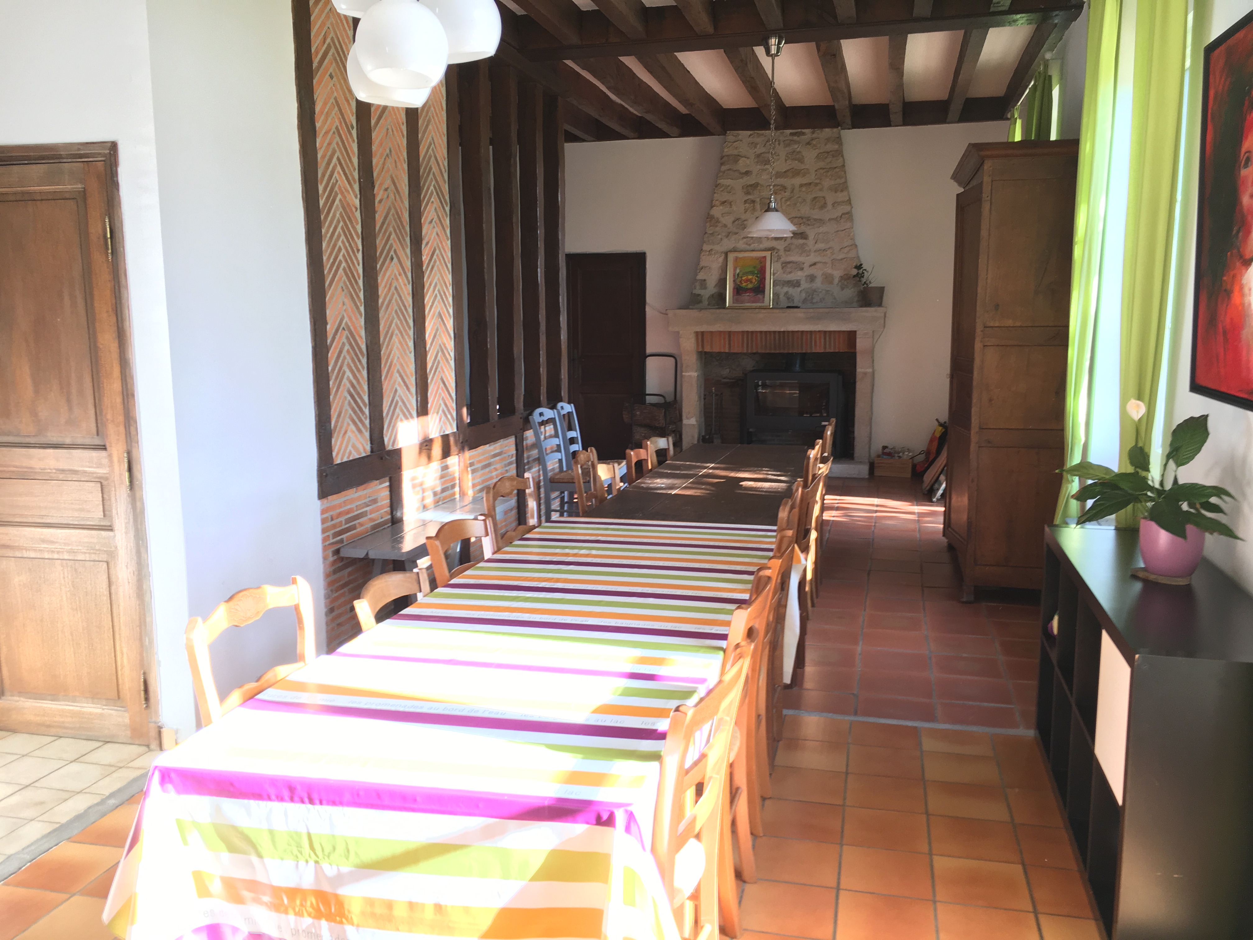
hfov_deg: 61.7
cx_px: 626
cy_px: 470
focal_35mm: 29
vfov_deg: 48.2
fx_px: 1050
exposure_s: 1/33
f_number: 2.2
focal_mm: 4.15
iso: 25
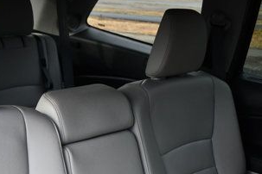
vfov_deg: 22.7
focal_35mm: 57
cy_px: 179
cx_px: 31
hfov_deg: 33.4
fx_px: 415
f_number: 3.5
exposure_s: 1/250
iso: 500
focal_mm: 18
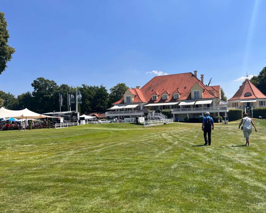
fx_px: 228
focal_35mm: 29
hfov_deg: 60.3
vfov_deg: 50.0
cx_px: 147
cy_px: 109
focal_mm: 5.7
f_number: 1.5
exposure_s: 1/5319
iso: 50
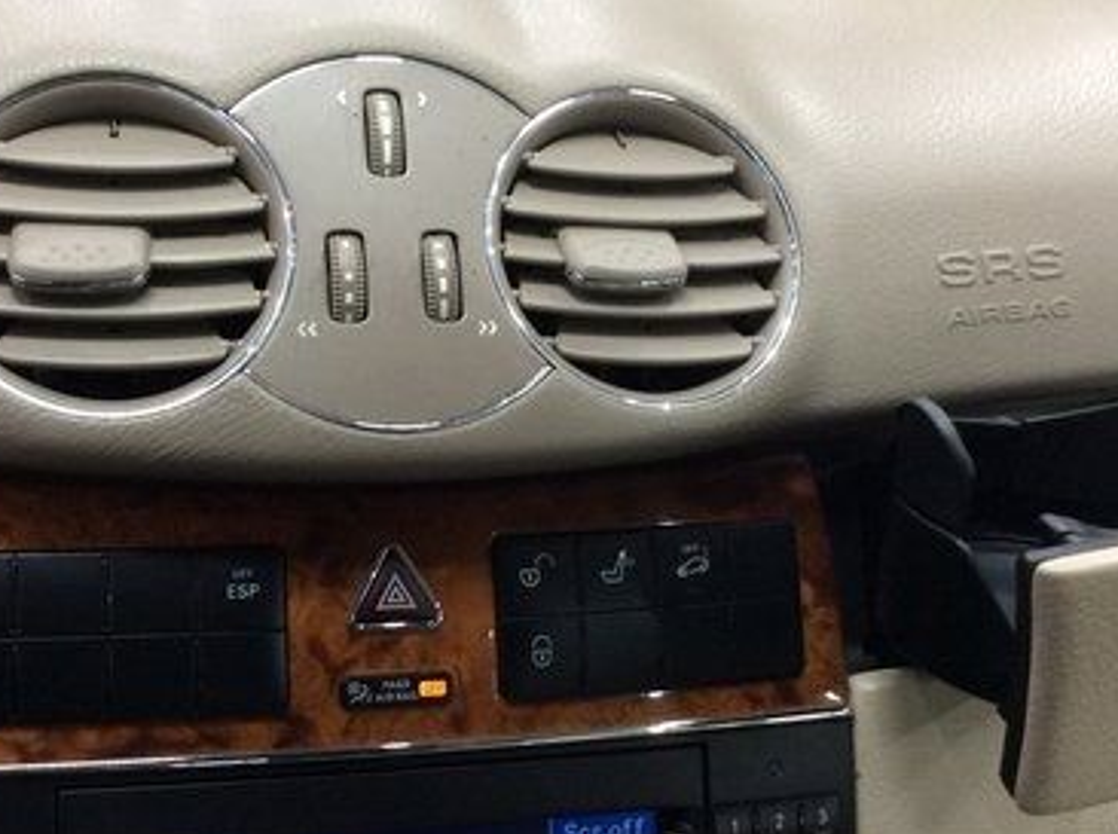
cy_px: 382
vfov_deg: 26.0
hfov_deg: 34.3
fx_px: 1805
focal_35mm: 56
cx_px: 443
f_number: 2.4
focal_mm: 3.3
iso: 100
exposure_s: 1/25
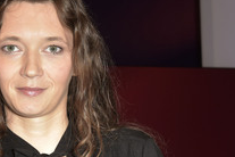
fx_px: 627
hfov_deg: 20.9
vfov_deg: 14.2
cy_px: 119
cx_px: 31
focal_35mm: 96
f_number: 5.6
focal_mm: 44
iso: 640
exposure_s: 1/200
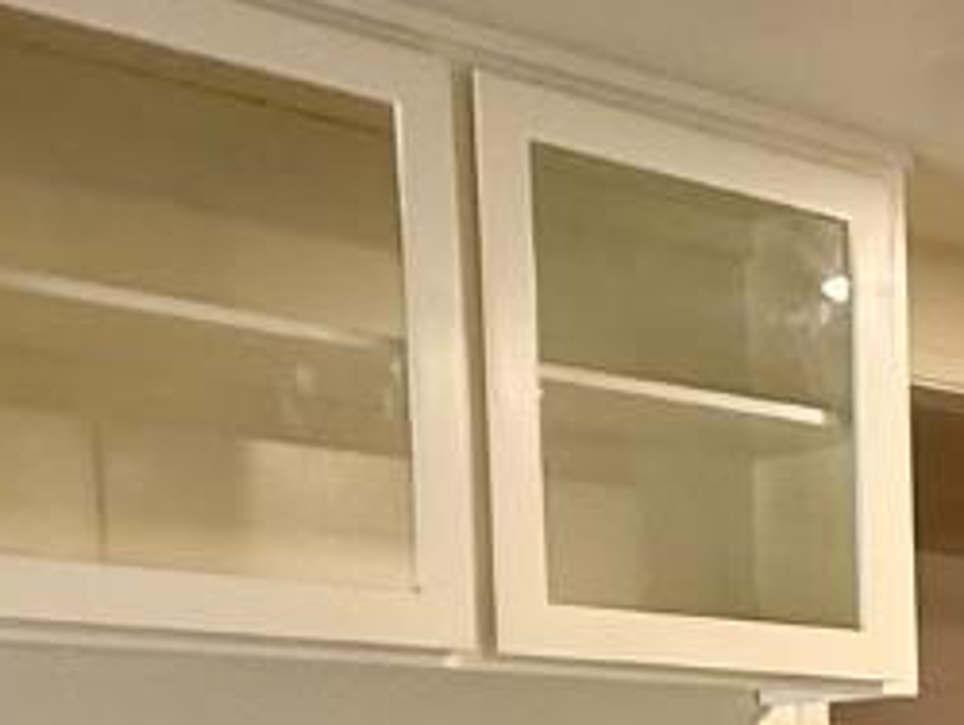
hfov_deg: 20.2
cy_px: 1109
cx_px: 1431
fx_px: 2342
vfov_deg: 16.0
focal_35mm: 84
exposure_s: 1/120
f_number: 2.2
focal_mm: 2.22
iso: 250
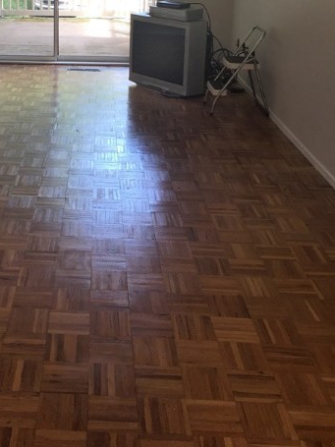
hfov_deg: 28.9
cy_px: 91
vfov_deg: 37.6
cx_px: 58
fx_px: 633
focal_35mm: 49
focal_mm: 4.15
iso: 32
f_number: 2.2
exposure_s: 1/60
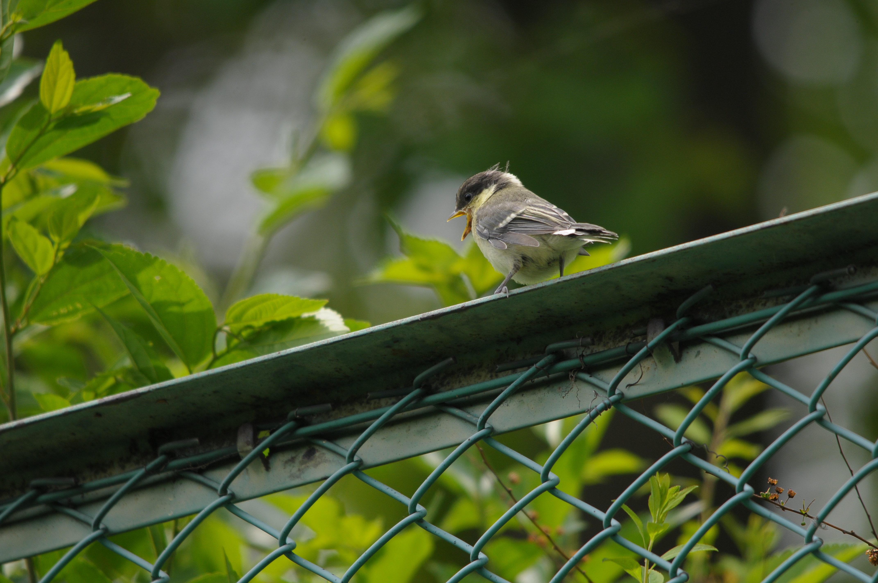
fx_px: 18269
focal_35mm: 750
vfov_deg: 1.8
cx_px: 439
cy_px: 292
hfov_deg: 2.8
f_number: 6.3
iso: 400
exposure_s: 1/640
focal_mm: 500
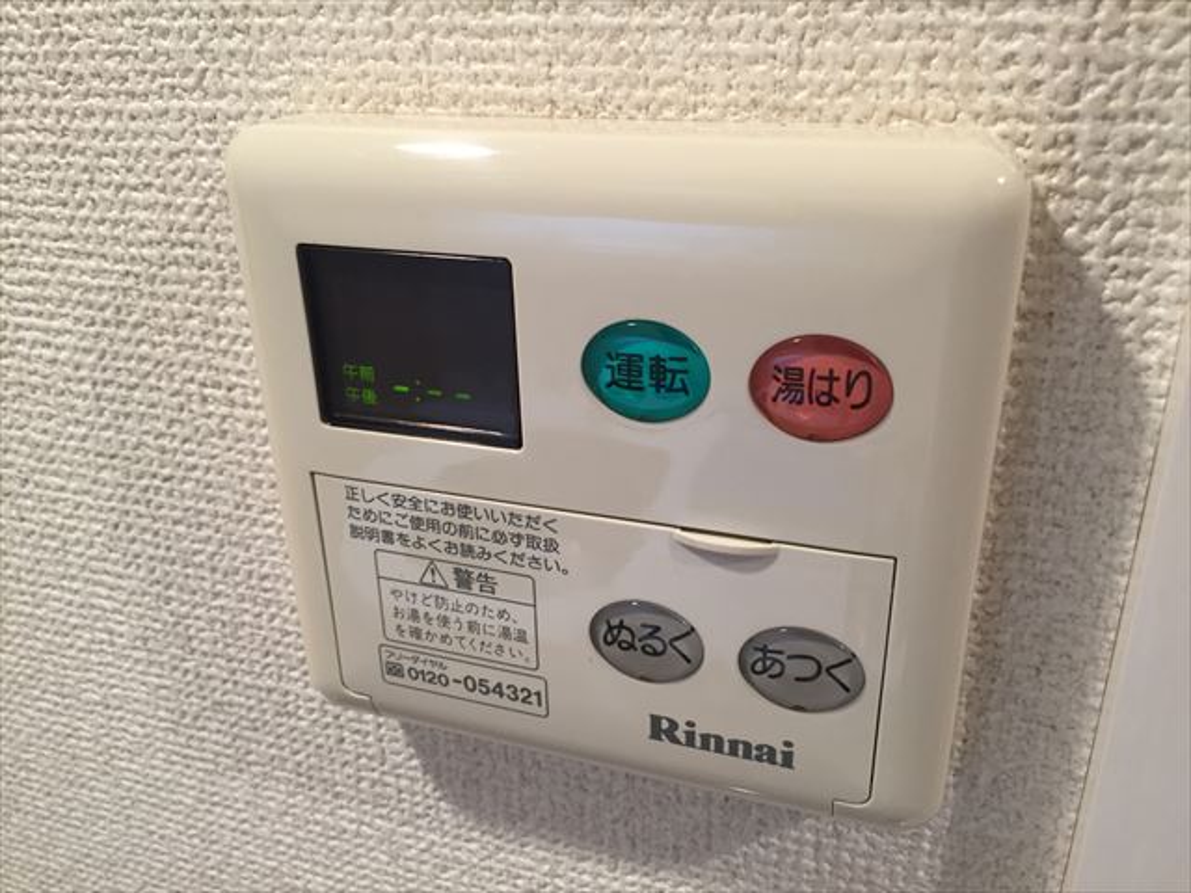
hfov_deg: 61.7
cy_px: 446
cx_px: 596
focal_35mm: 29
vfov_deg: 48.2
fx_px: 998
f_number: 2.2
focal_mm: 4.15
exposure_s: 1/33
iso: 125
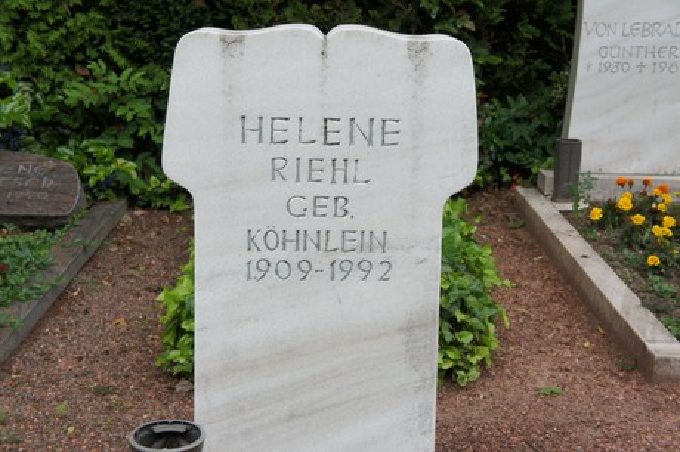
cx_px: 340
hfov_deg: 34.2
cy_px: 226
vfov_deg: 23.2
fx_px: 1104
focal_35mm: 58
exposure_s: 1/160
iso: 200
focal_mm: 39
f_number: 7.1
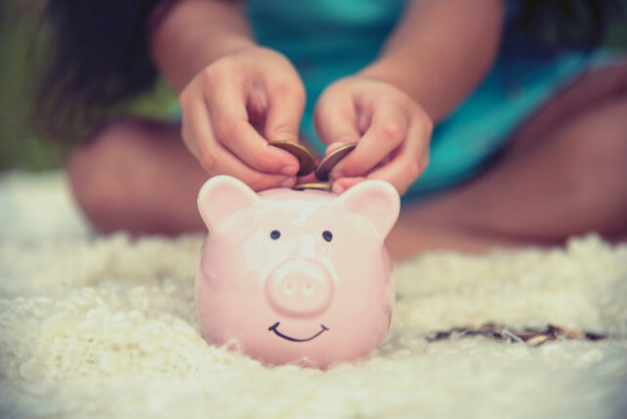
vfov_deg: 13.7
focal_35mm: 100
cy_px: 210
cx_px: 314
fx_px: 1742
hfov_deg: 20.4
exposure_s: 1/800
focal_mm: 100
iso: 250
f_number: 4
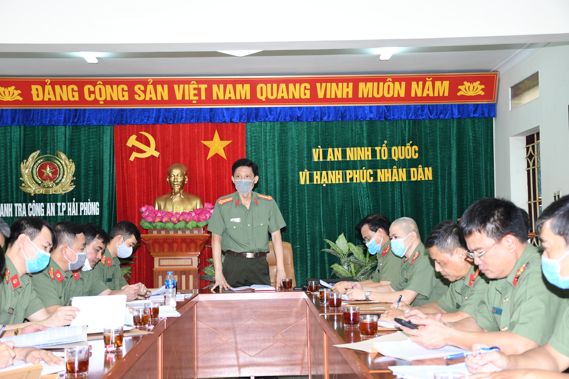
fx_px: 806
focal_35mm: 51
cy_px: 190
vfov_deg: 26.5
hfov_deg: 38.9
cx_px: 284
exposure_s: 1/200
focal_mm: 34
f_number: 4.2
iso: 1000
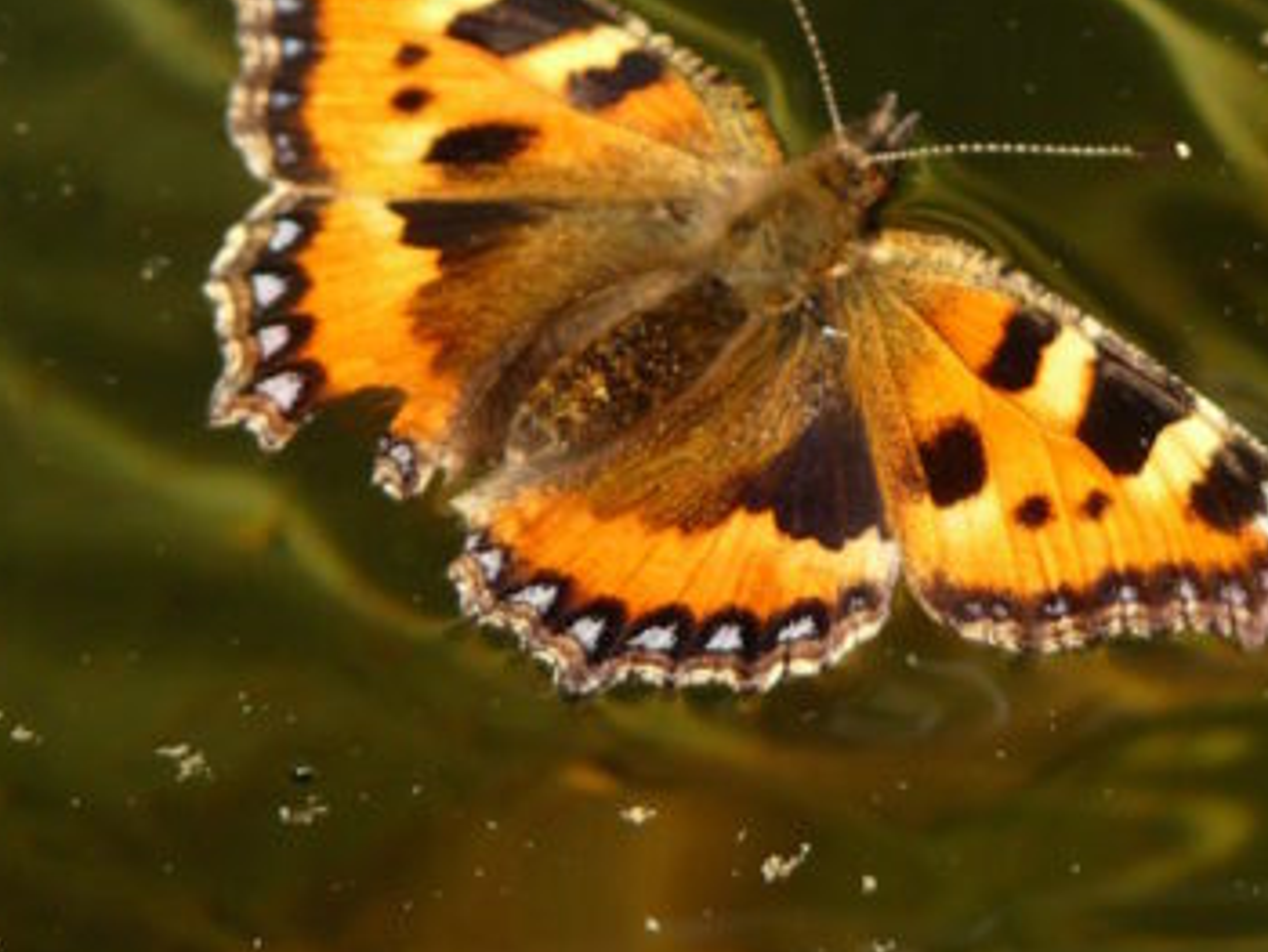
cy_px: 387
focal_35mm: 1100
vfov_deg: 1.4
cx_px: 978
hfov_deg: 1.8
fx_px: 40321
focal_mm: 82.7
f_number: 4.2
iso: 100
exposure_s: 1/250
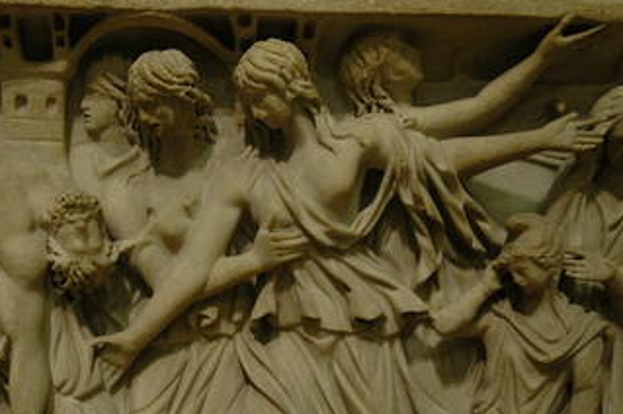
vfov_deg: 26.1
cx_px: 215
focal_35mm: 52
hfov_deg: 38.1
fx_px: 894
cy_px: 242
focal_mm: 25
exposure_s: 1/15
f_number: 3.8
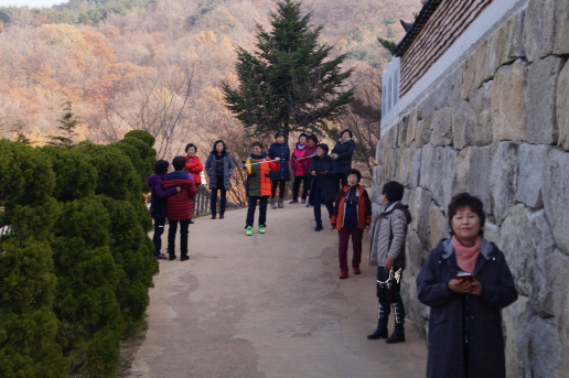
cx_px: 282
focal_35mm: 61
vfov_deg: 22.2
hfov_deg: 32.9
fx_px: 963
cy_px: 187
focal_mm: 30
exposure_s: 1/80
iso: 100
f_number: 6.3
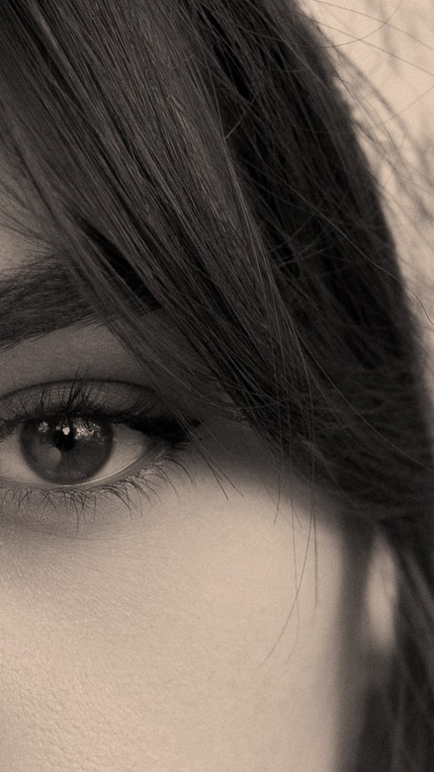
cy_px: 973
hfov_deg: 2.8
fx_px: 8966
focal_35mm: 438
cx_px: -222
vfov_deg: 4.9
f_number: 2.2
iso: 250
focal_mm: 85
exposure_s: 1/500
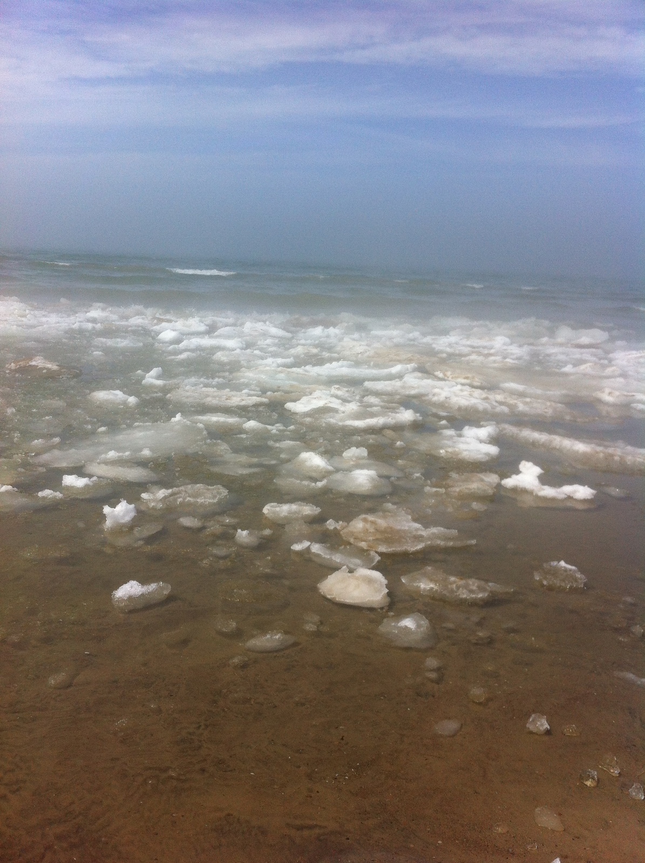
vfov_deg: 52.7
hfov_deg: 40.6
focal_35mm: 35
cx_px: 322
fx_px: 872
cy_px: 432
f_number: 2.8
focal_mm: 3.85
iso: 80
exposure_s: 1/2320
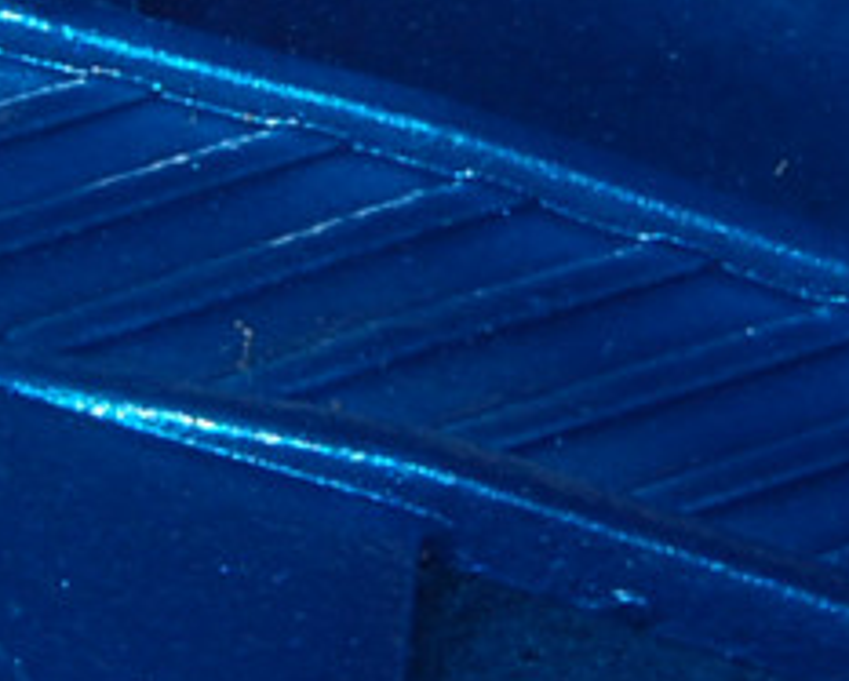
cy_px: -62
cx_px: 107
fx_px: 7296
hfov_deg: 6.6
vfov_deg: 5.3
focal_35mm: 290
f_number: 25
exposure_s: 1/60
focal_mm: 40
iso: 400
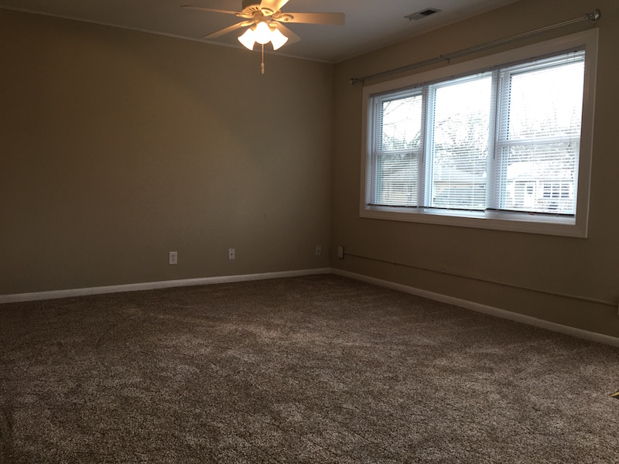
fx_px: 519
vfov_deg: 48.2
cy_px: 232
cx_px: 310
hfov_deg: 61.7
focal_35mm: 29
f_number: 2.2
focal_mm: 4.15
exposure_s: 1/60
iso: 32
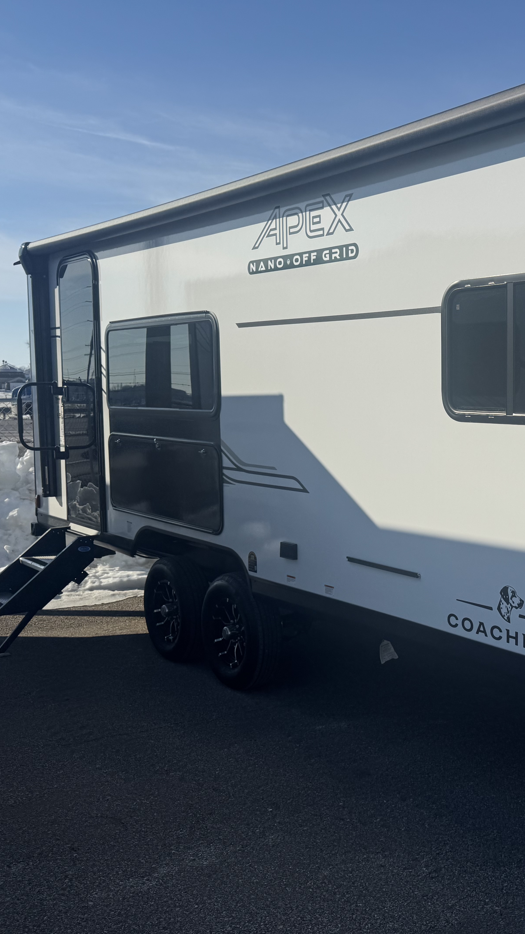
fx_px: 866
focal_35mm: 35
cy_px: 466
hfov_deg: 31.1
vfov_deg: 56.6
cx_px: 532
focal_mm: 6.76
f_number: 1.78
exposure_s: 1/10417
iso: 80
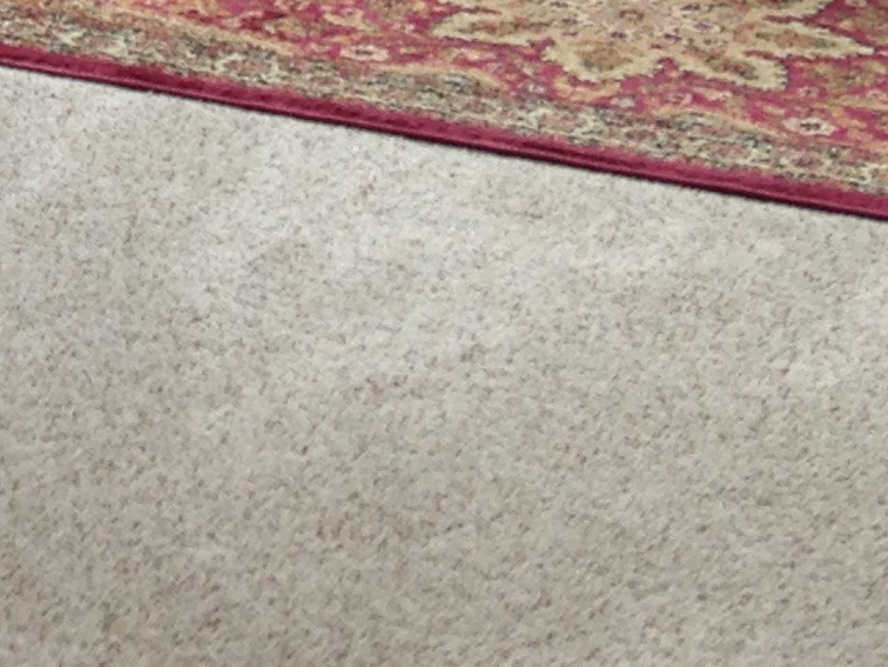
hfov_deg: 10.8
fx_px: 4285
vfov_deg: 8.6
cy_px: -458
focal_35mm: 167
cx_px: -924
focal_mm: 4.12
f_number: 2.4
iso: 50
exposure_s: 1/40
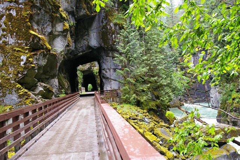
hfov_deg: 46.4
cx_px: 120
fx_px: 280
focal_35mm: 42
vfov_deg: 31.9
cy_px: 80
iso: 800
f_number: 5.6
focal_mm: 28
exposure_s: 1/125
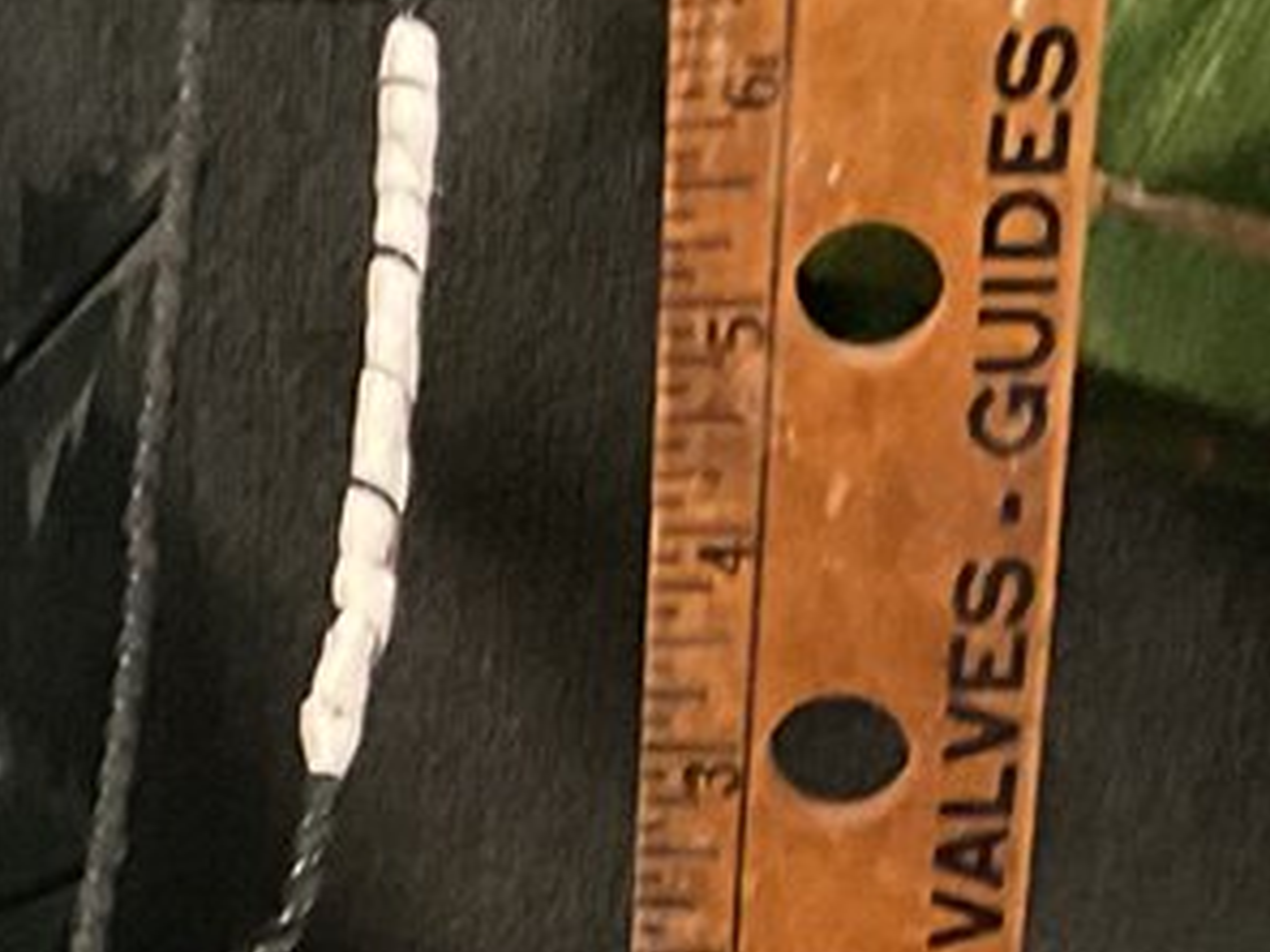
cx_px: -1040
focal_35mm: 148
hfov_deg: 12.2
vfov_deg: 8.9
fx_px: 5430
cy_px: 2391
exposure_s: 1/30
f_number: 1.8
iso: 320
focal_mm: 3
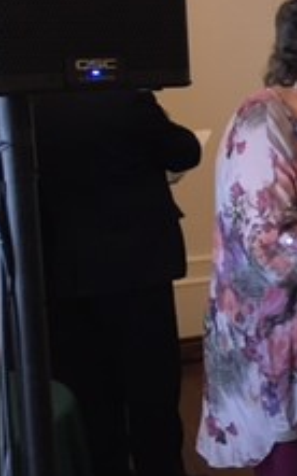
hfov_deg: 12.2
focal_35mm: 89
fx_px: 1153
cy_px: 177
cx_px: 680
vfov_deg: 23.2
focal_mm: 4.15
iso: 125
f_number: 2.2
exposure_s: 1/33
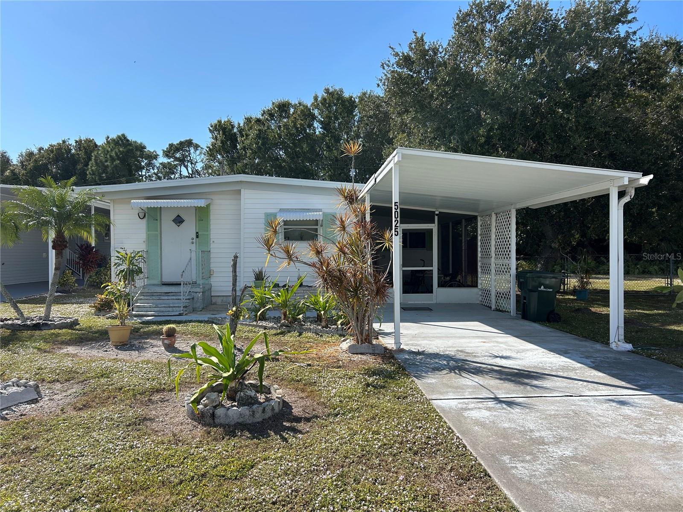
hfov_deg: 67.3
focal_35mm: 26
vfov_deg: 53.1
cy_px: 256
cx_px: 342
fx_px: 513
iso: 50
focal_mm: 5.7
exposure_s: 1/3704
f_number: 1.5
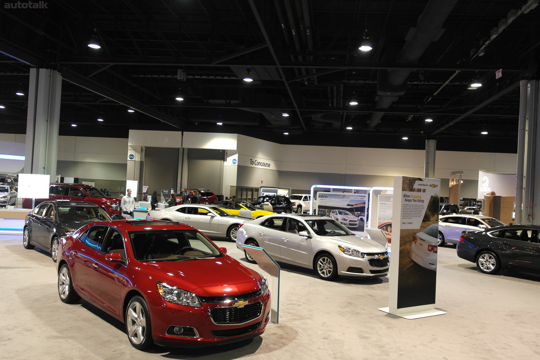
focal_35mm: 30
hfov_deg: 61.9
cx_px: 270
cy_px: 180
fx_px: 450
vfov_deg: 43.6
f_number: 3.5
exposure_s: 1/20
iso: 400
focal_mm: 20
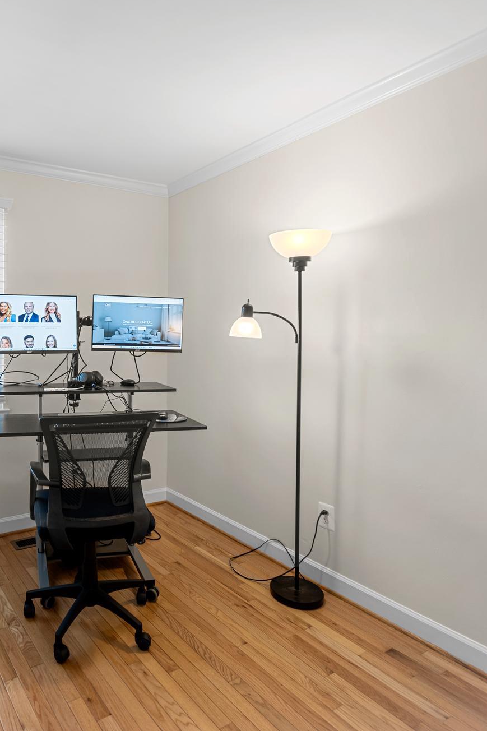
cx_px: 107
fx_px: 447
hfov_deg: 53.9
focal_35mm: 22
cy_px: 348
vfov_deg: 78.5
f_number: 4
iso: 100
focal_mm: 14
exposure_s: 1/6
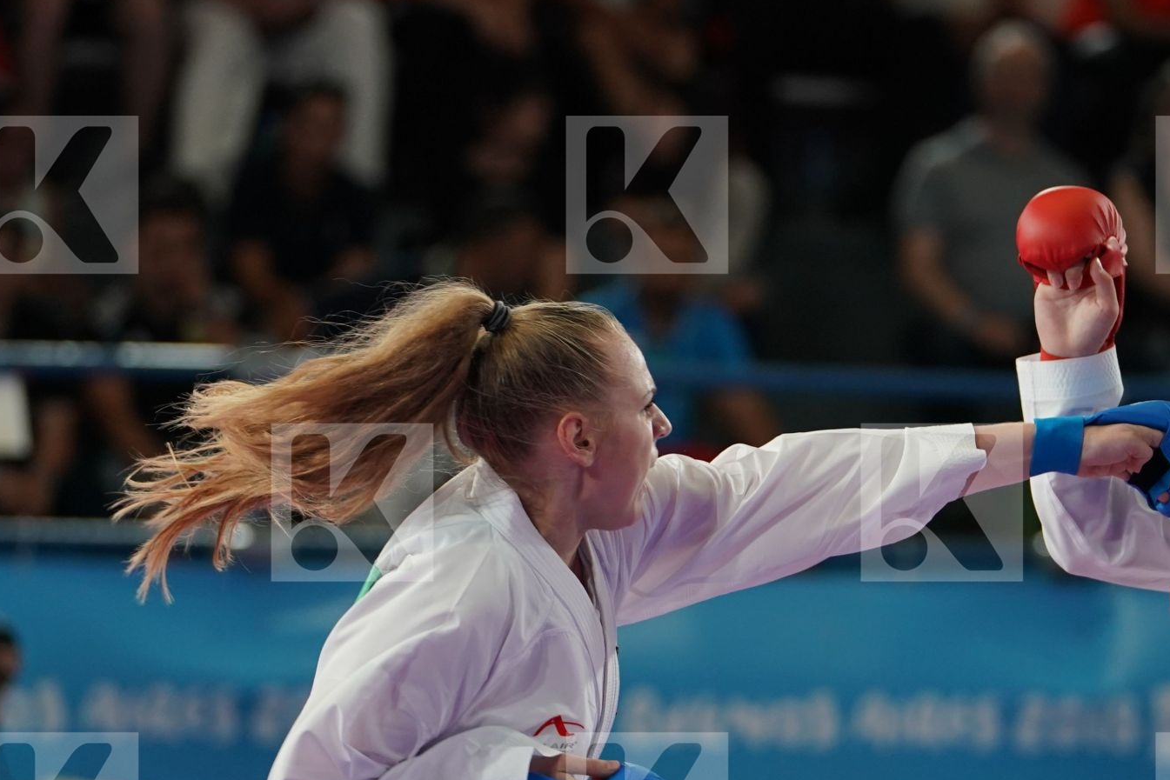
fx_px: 9653
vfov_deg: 4.6
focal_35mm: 297
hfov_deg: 6.9
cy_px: 503
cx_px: 647
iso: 1250
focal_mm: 148
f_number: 2.8
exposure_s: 1/1000
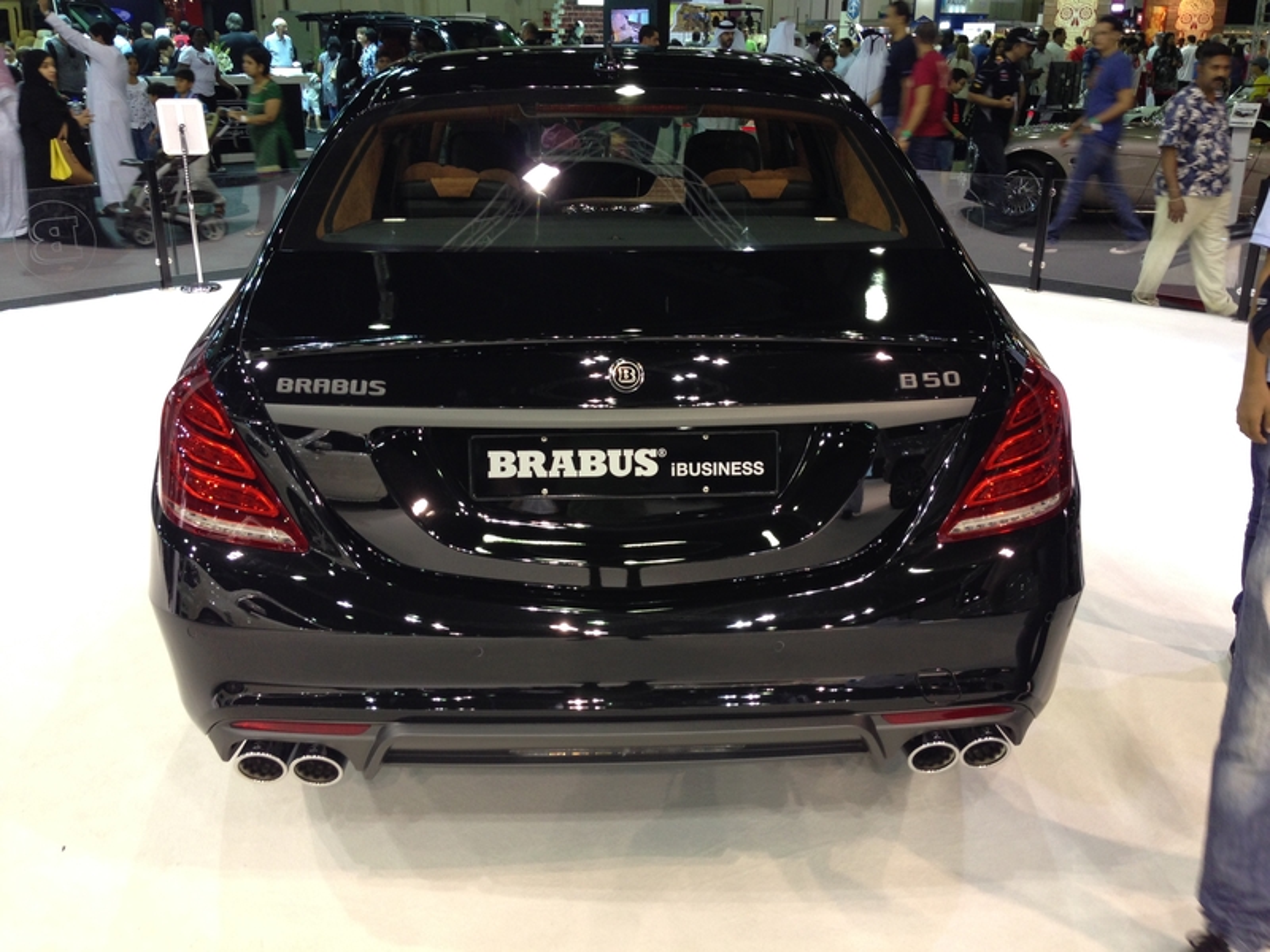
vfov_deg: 42.9
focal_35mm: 33
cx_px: 635
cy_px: 476
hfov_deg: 55.4
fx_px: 1211
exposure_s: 1/20
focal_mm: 4.12
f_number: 2.4
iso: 80
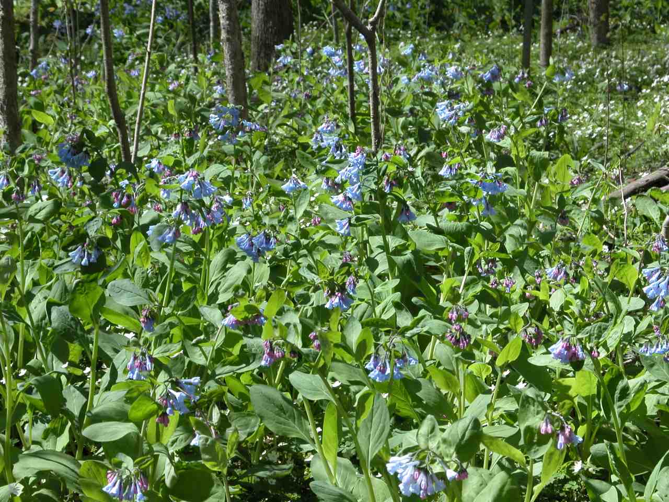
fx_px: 2628
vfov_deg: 10.9
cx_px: 334
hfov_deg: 14.5
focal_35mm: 136
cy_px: 251
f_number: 7.7
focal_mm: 34.7
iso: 100
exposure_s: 1/114
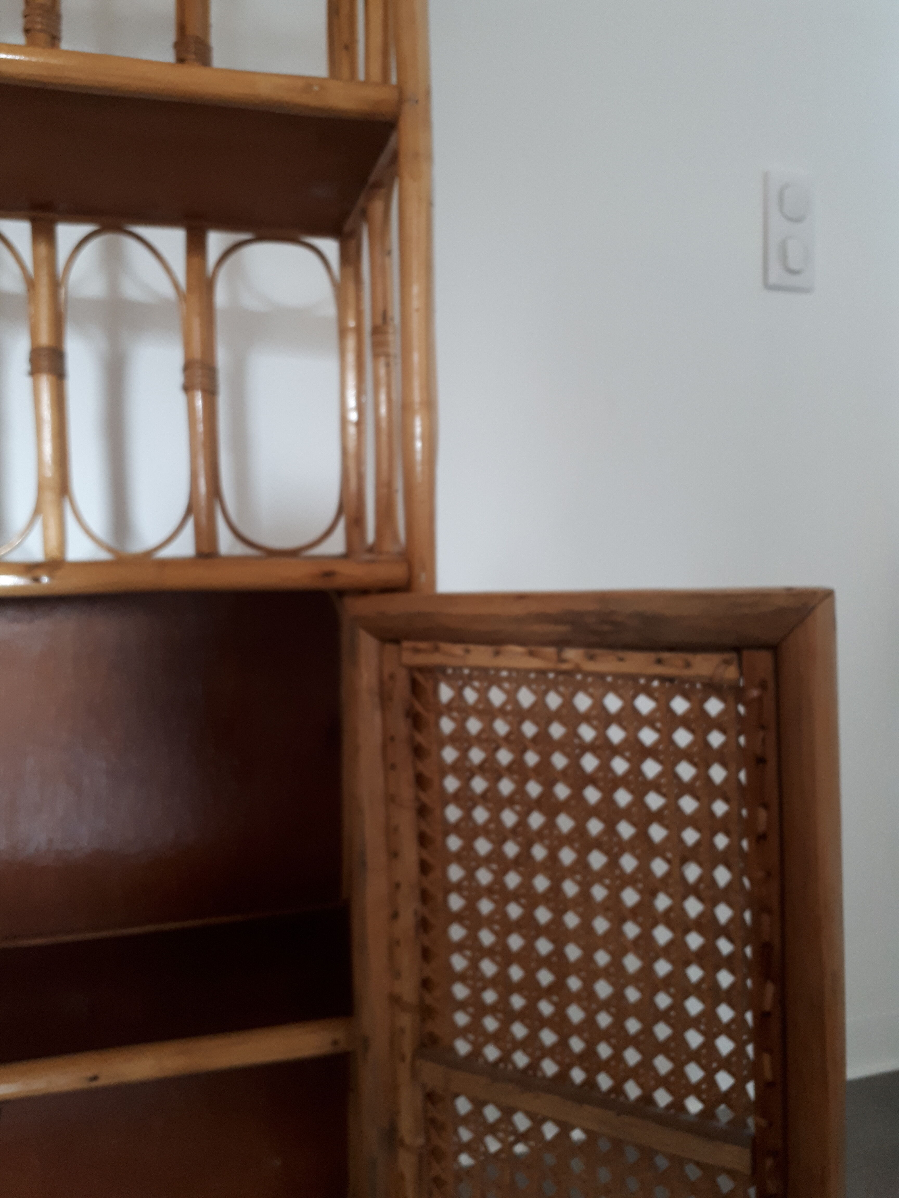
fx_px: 935
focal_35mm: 27
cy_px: 599
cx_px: 450
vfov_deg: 65.3
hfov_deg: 51.4
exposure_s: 1/33
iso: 200
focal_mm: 3.6
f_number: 1.9
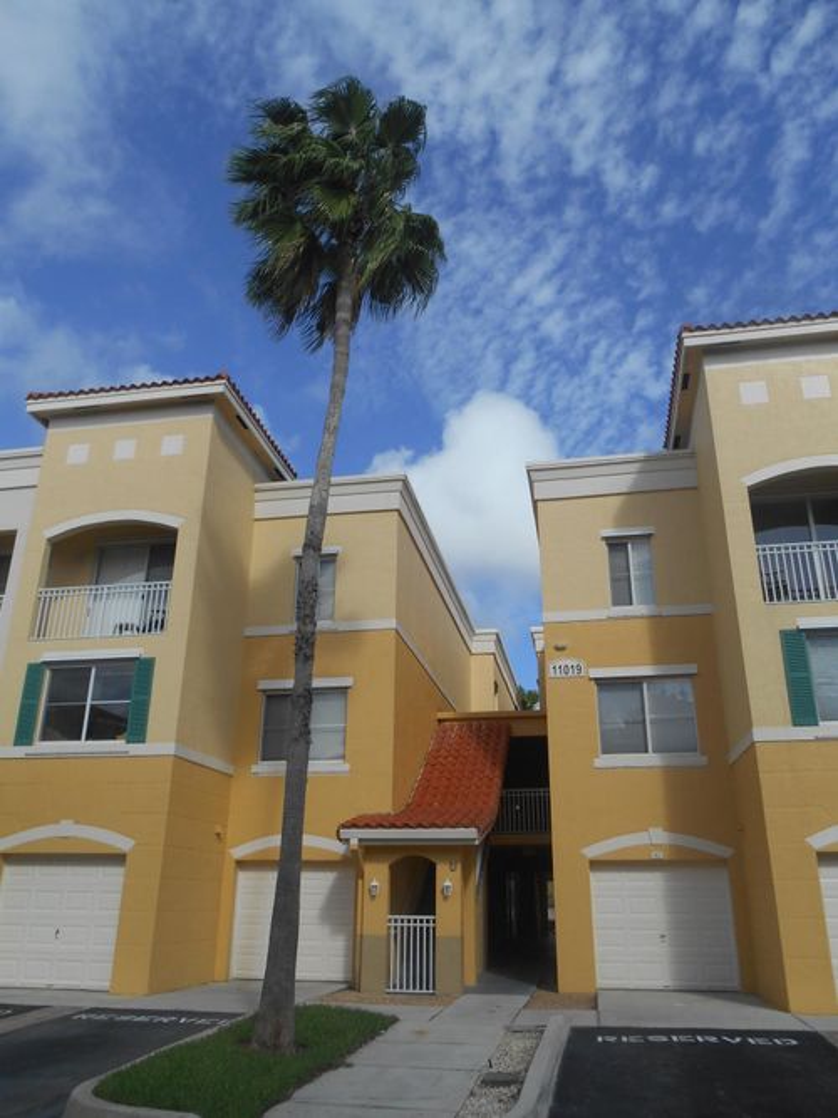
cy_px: 559
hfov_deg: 53.0
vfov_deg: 67.3
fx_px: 839
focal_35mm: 26
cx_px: 419
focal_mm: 4.7
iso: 80
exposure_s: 1/1250
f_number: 3.4
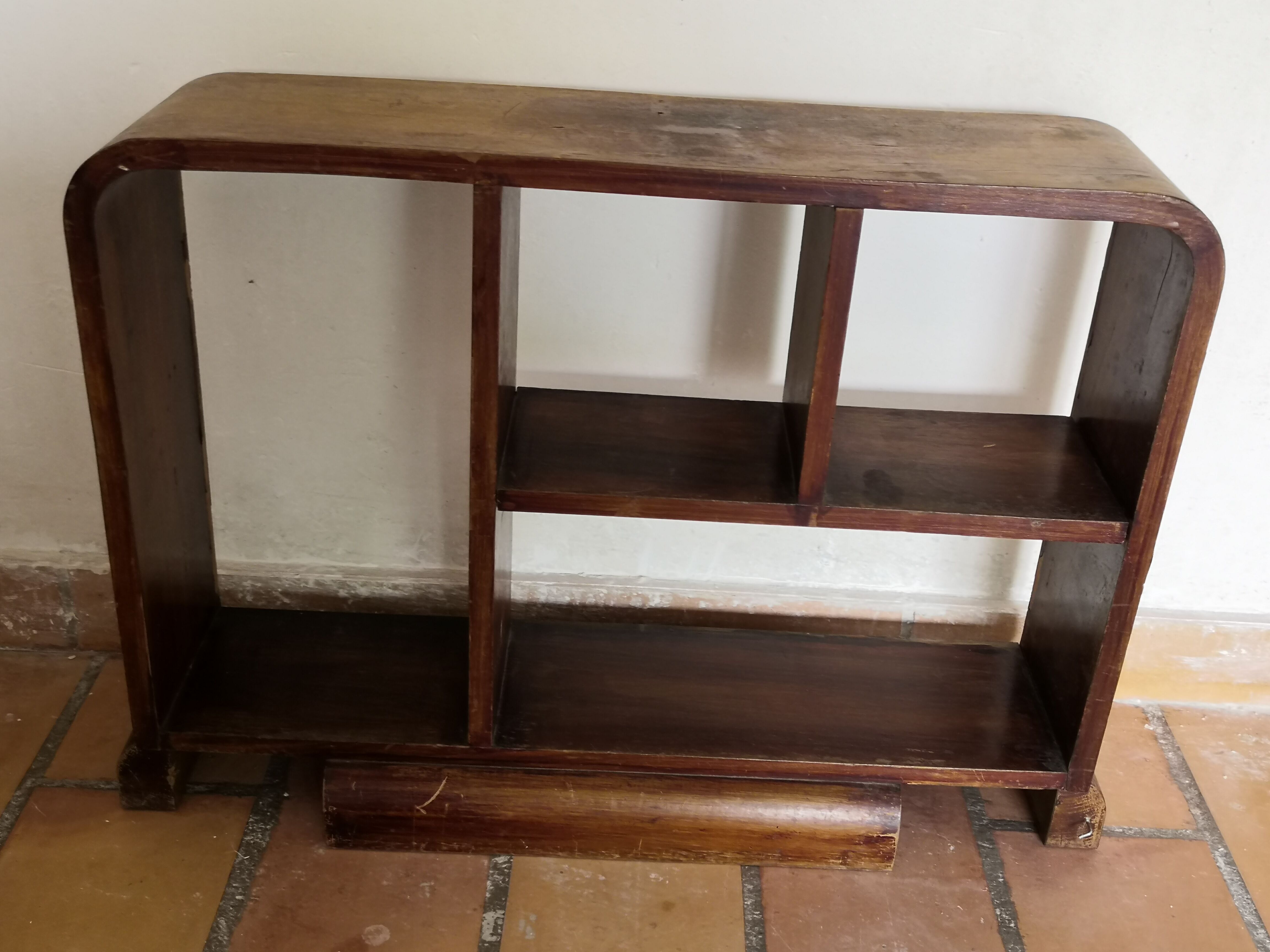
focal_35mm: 38
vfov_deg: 37.7
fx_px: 1394
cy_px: 476
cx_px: 635
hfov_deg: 49.0
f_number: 1.8
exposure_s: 1/50
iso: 100
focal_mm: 3.95
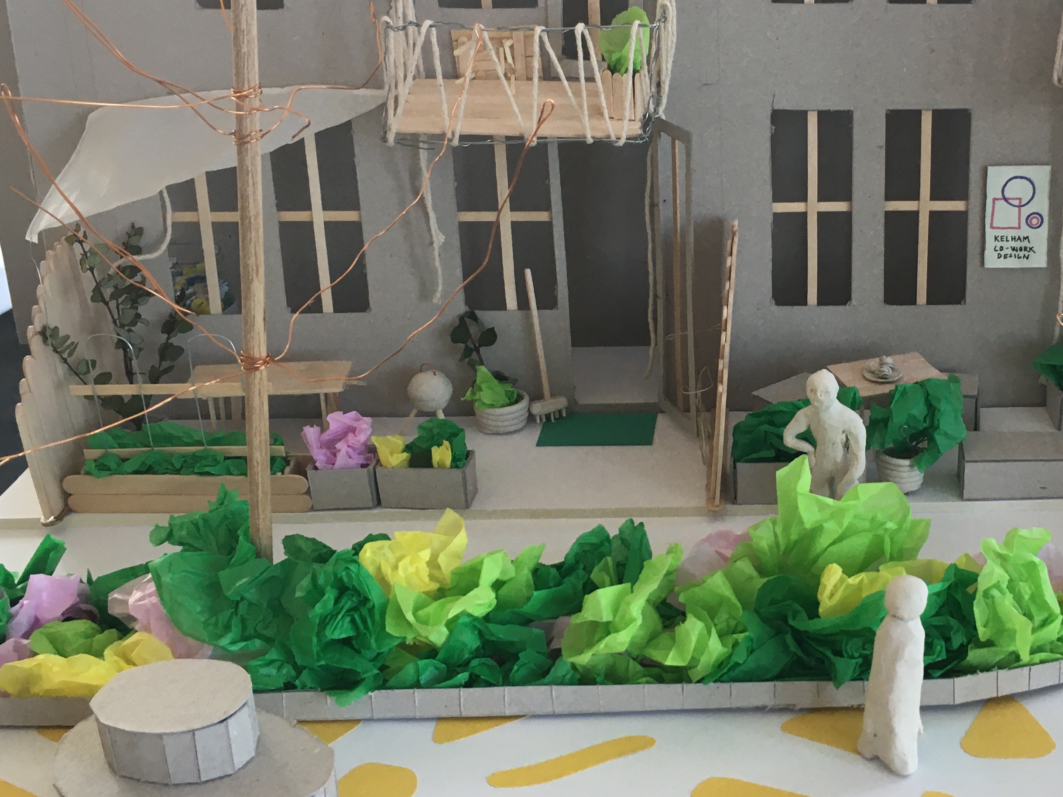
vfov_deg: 30.1
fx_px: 1474
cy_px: 298
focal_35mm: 48
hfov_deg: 38.8
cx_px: 781
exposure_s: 1/33
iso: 40
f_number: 2.2
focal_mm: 4.15
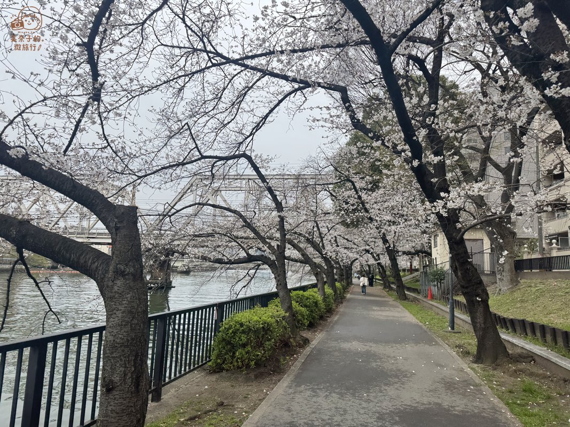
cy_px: 214
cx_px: 285
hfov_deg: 71.6
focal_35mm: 24
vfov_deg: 56.8
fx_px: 395
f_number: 1.78
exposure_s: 1/2105
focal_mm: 6.76
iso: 80
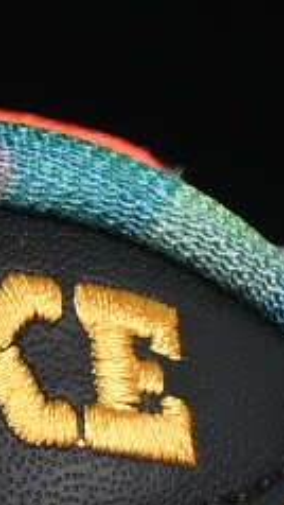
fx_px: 12295
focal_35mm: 919
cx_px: -820
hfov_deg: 1.3
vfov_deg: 2.4
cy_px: 371
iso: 160
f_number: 7.1
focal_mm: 50
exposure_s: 1/80
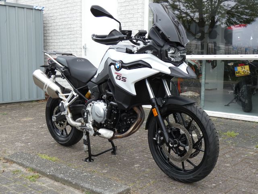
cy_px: 97
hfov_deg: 41.2
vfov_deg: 31.5
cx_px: 129
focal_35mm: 46
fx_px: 343
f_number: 3.8
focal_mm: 8.2
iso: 100
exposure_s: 1/80
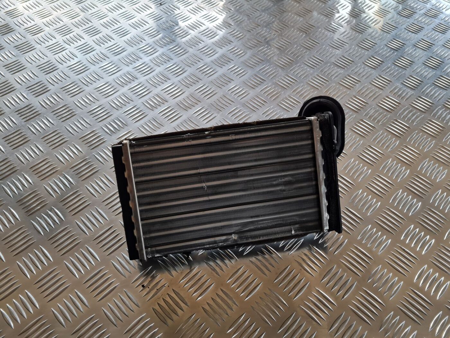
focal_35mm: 26
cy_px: 169
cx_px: 225
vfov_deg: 53.1
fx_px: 338
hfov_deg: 67.3
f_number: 1.8
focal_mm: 5.4
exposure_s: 1/100
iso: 125
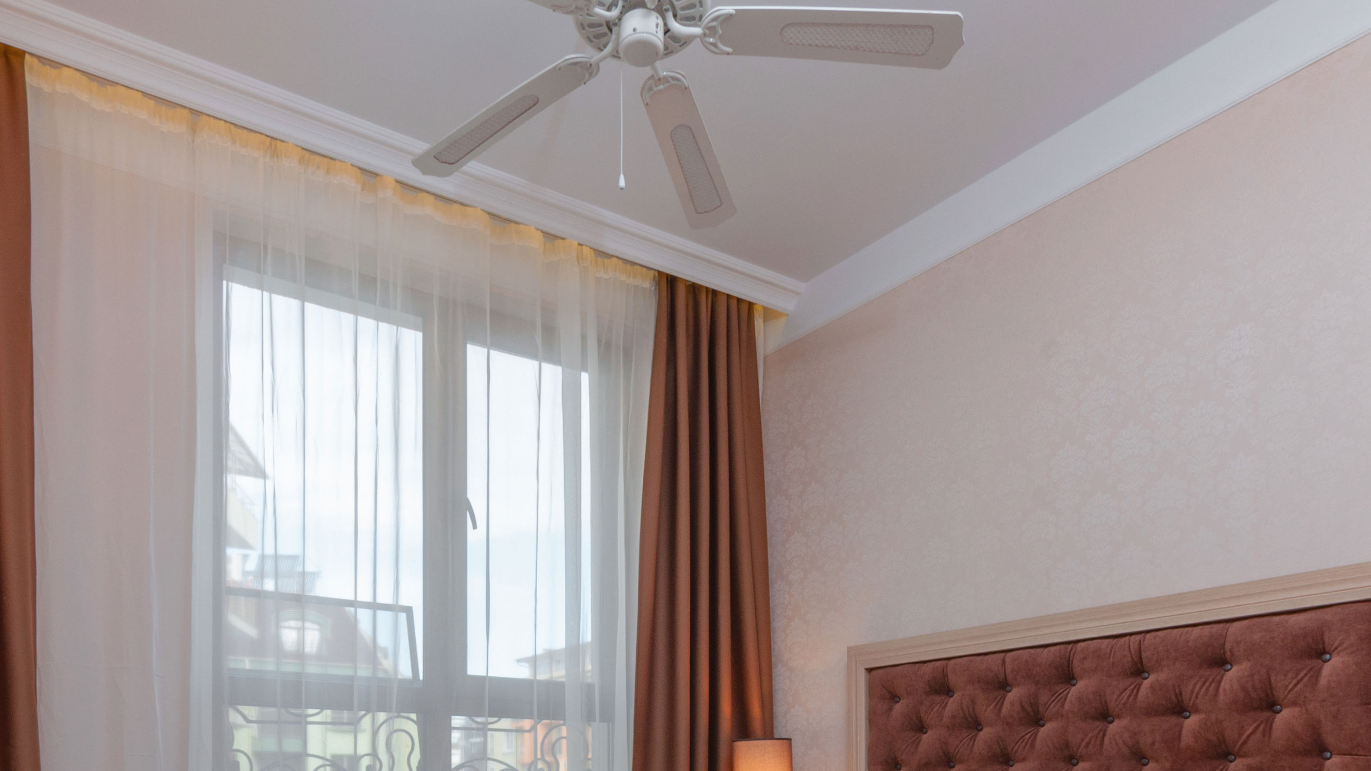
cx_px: 661
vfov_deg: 40.8
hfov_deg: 71.9
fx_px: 945
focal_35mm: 26
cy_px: 703
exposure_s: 1/10
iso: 200
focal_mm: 10
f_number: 11
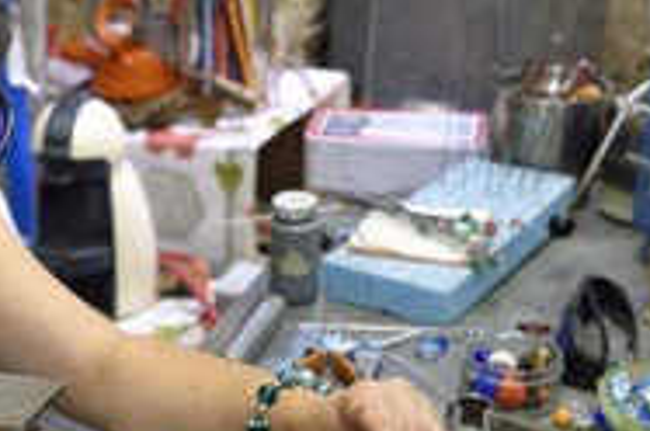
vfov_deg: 18.5
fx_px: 1298
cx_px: 83
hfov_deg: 27.3
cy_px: 400
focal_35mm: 72
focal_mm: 32
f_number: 4.5
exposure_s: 1/100
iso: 800
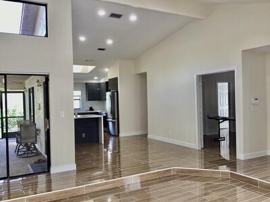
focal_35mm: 31
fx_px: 242
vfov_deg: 45.4
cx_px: 135
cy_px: 101
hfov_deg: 58.4
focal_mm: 3.3
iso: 100
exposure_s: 1/120
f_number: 2.4
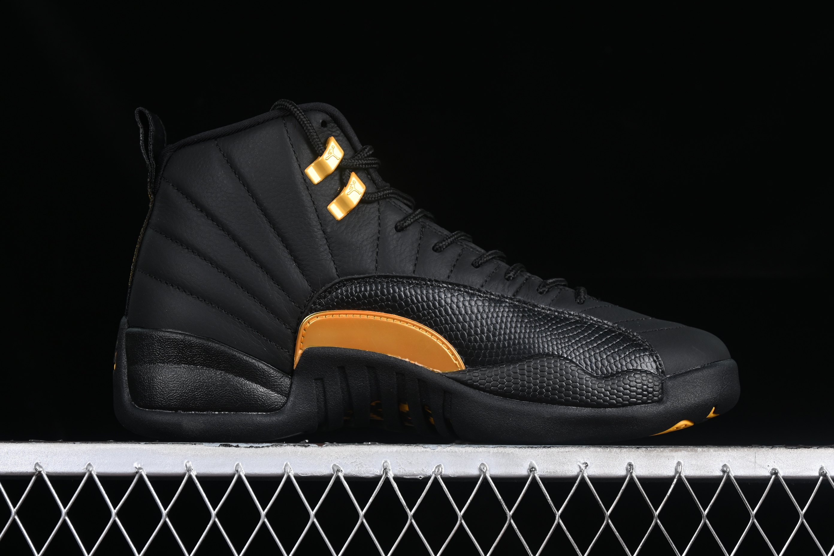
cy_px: 278
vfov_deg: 18.2
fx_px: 1737
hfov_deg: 27.0
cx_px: 417
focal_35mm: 75
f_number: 6.3
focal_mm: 50
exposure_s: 1/60
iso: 160
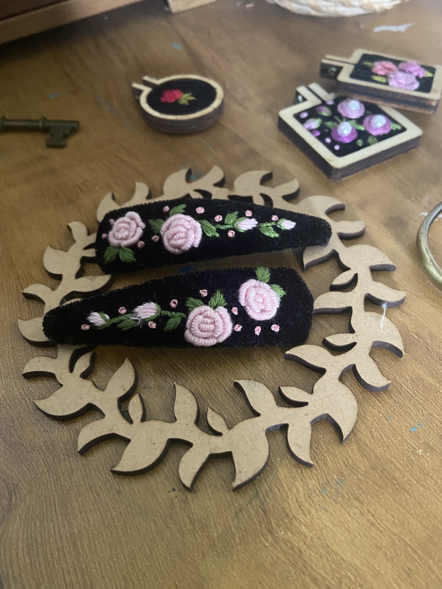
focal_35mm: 27
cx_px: 222
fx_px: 460
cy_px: 301
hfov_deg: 51.4
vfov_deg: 65.3
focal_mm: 4.25
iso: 640
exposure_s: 1/30
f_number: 1.8
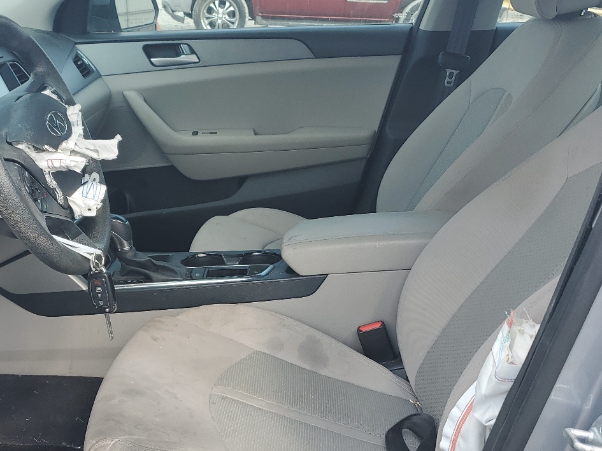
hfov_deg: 42.5
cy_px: 303
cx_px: 213
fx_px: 765
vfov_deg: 32.6
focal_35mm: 44
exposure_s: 1/500
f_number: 1.5
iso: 50
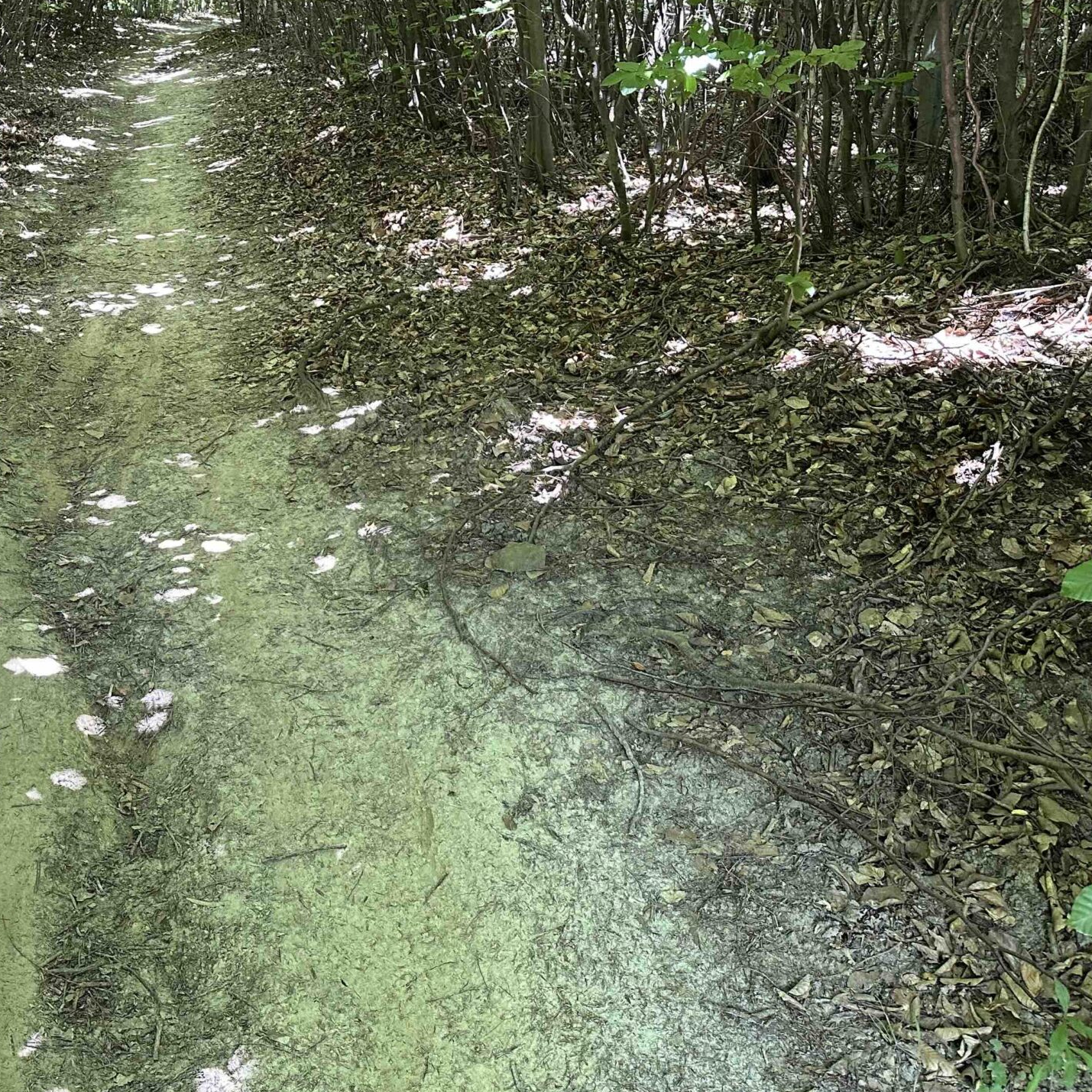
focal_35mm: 38
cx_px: 235
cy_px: 410
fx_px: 1356
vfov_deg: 43.5
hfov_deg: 42.1
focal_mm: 6.86
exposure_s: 1/60
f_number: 1.78
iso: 250
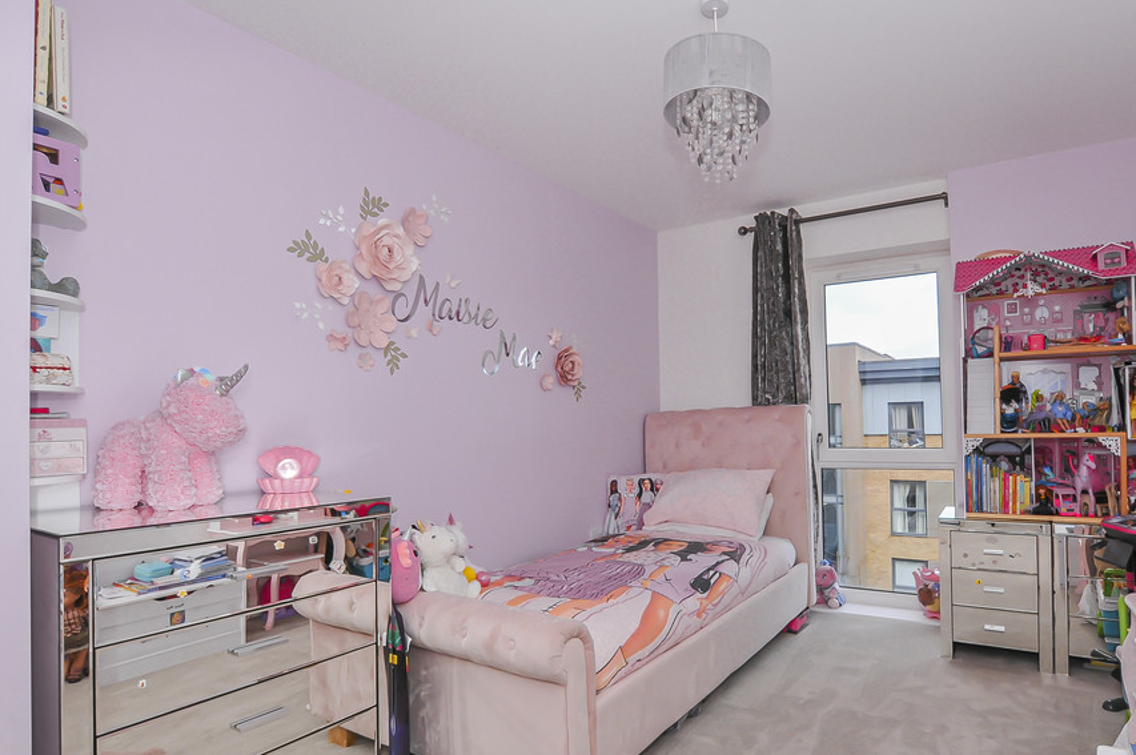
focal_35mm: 18
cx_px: 666
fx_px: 567
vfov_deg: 67.1
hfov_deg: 89.2
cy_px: 413
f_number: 14
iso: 400
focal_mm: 10
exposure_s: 1/25
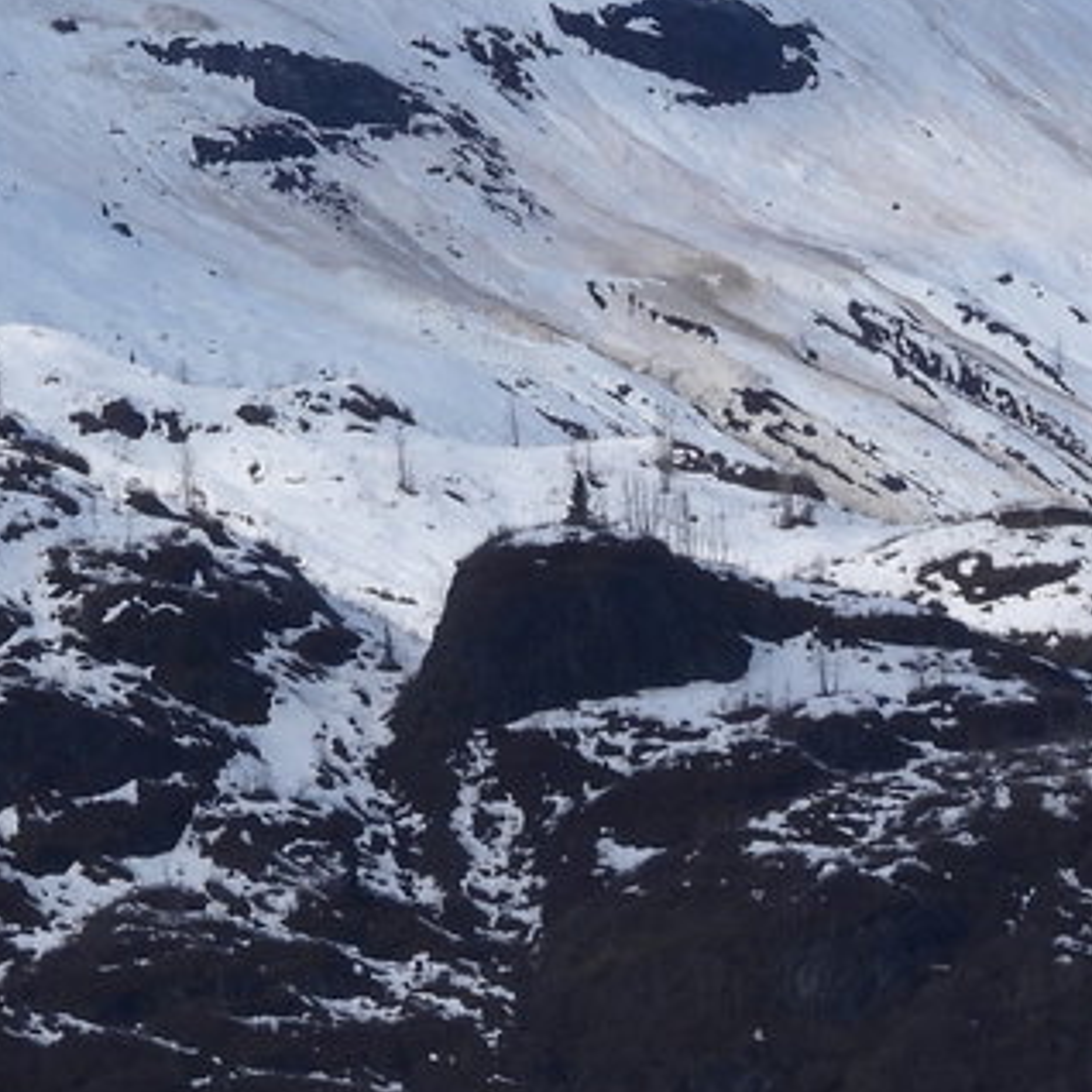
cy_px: -189
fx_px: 17131
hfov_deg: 3.6
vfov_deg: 3.6
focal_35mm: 480
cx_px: -295
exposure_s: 1/2000
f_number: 4.5
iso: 100
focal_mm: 24.1
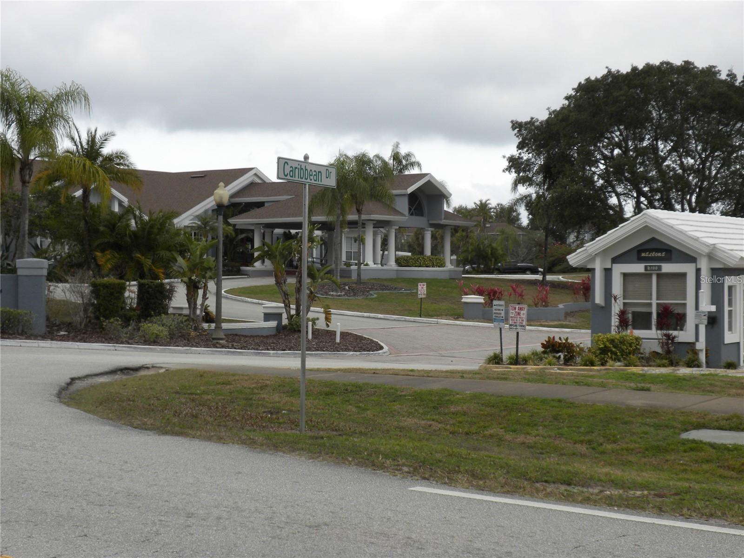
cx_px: 372
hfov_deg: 32.2
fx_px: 1290
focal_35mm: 60
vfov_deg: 24.4
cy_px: 279
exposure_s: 1/260
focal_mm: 10.7
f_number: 4.7
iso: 64
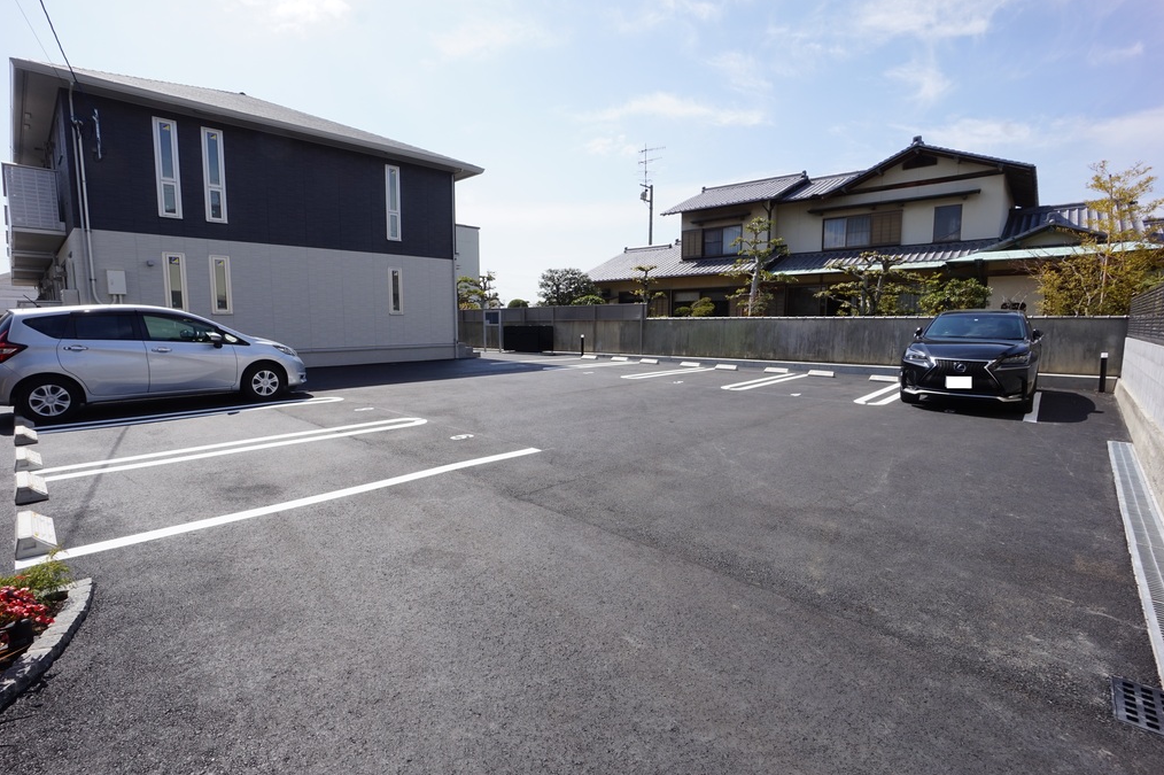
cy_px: 388
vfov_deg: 73.7
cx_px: 580
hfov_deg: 96.8
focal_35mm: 16
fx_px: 517
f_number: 14
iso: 100
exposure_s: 1/80
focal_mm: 10
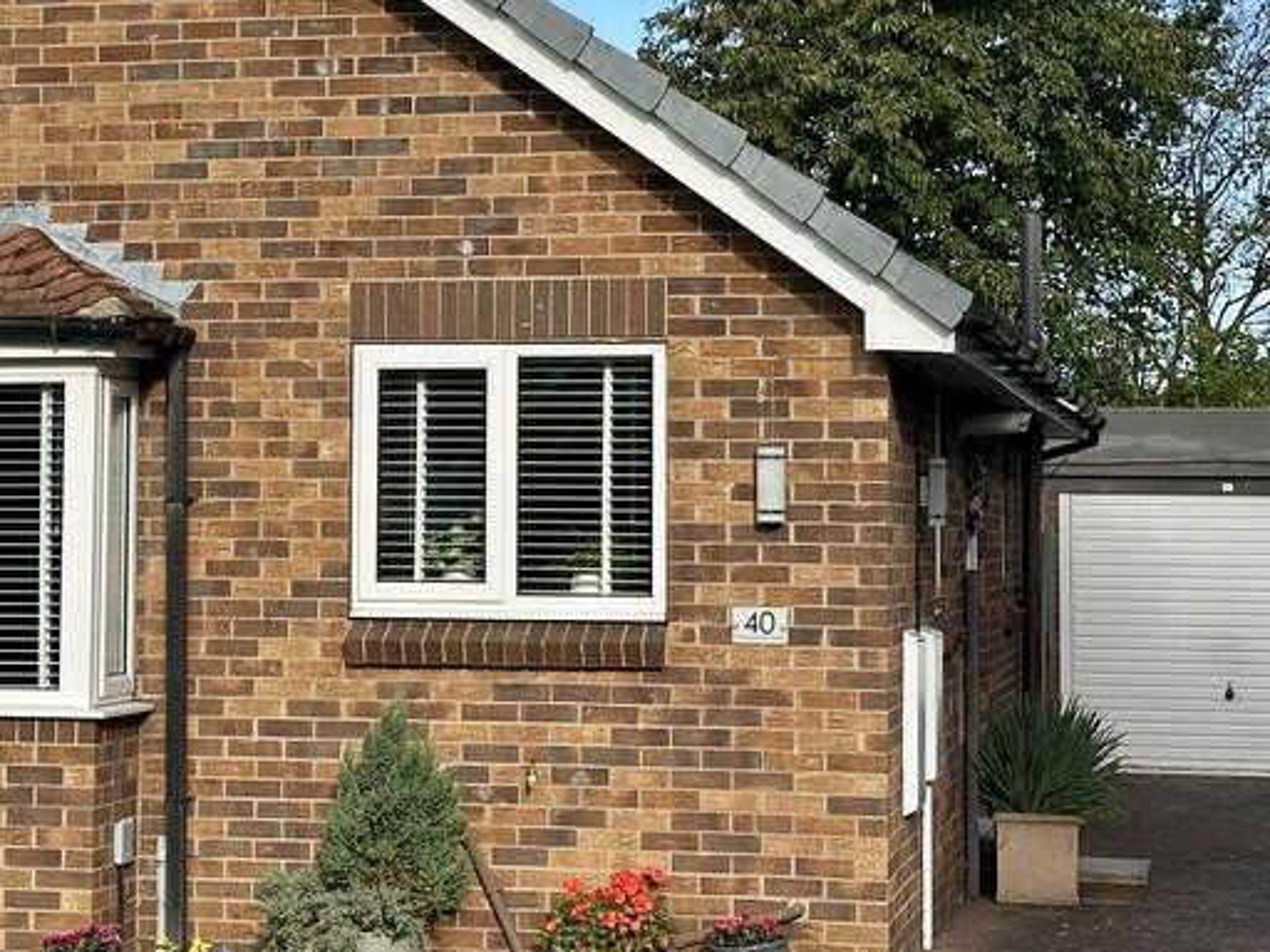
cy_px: 355
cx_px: 357
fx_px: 3522
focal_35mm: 96
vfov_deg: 15.4
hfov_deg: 20.3
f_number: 1.78
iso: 64
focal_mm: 6.86
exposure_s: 1/2667
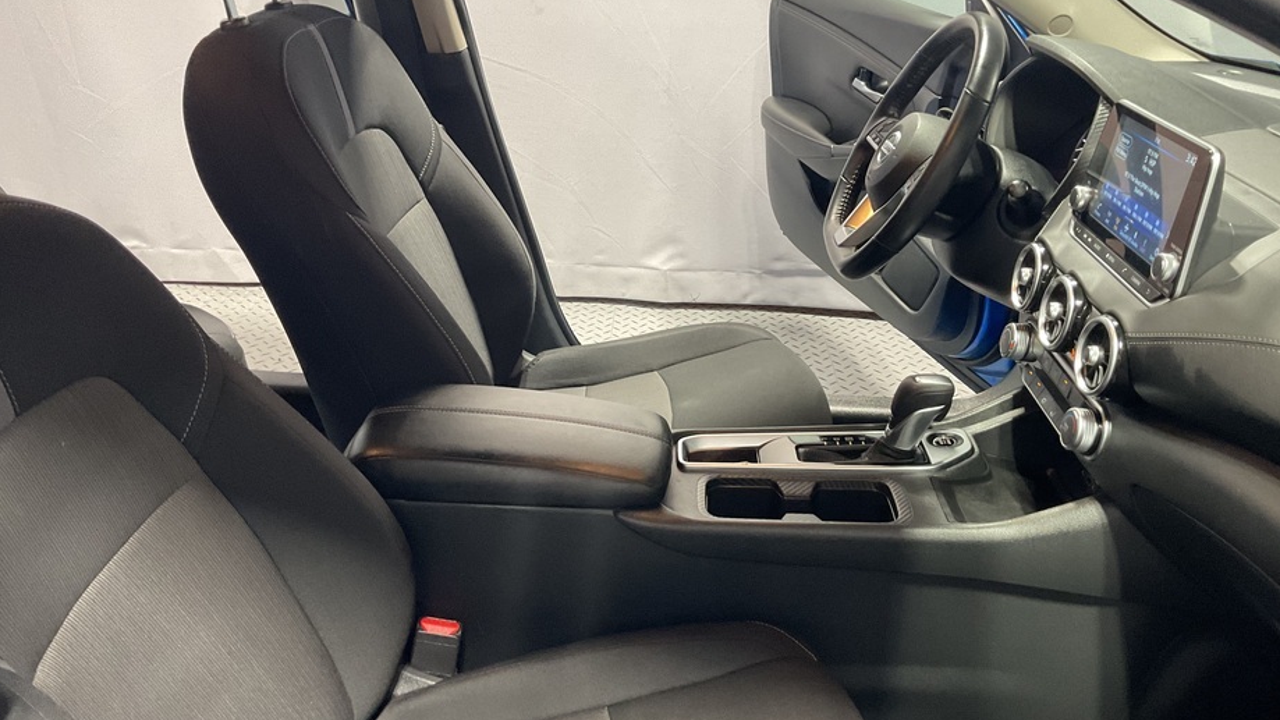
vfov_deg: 35.6
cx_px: 645
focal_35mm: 33
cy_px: 383
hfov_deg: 59.5
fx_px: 1120
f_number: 1.8
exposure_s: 1/60
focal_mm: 3
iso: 125
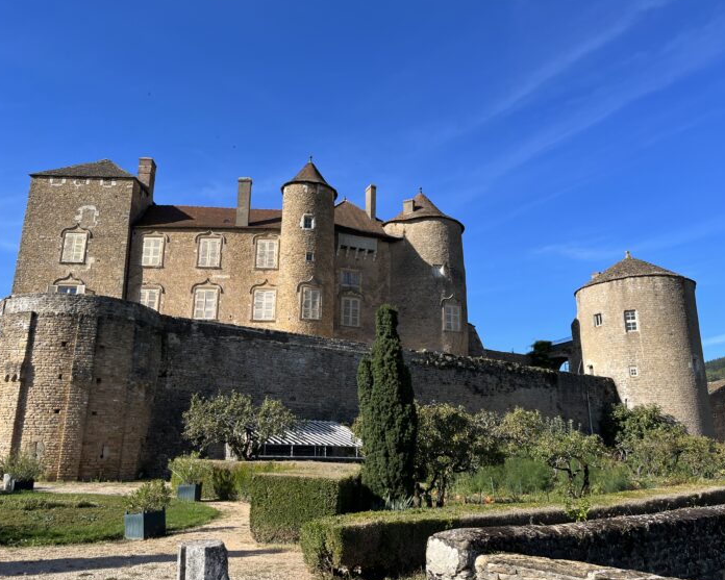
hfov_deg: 62.2
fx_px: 601
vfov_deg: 51.5
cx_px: 355
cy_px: 293
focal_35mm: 28
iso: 50
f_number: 1.6
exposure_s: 1/2137
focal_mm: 5.1
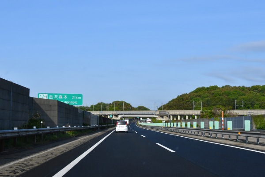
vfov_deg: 29.2
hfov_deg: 42.7
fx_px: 339
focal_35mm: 46
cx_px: 132
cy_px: 88
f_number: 11
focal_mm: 31
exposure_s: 1/500
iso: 400
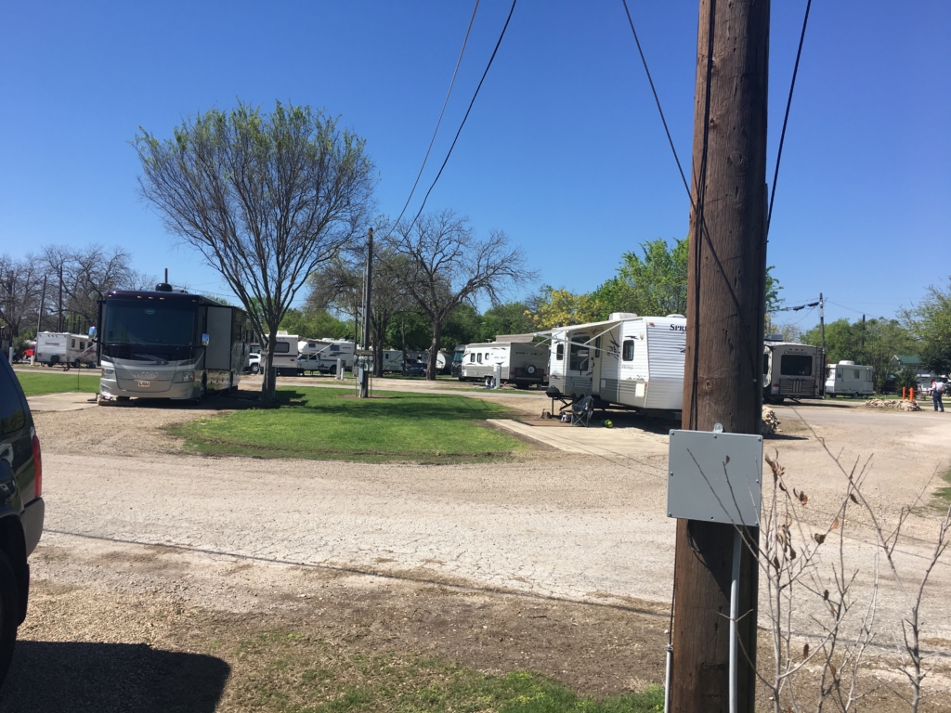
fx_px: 797
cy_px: 356
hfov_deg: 61.7
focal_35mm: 29
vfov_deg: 48.2
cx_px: 476
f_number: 2.2
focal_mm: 4.15
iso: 25
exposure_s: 1/1672
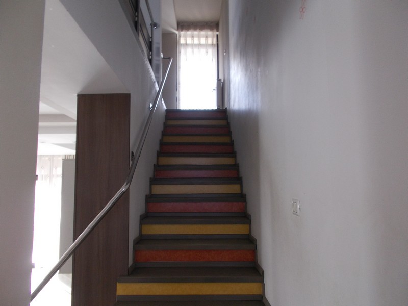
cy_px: 153
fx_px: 306
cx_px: 204
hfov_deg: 67.3
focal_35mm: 26
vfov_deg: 53.1
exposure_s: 1/25
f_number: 3.2
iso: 200
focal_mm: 4.6
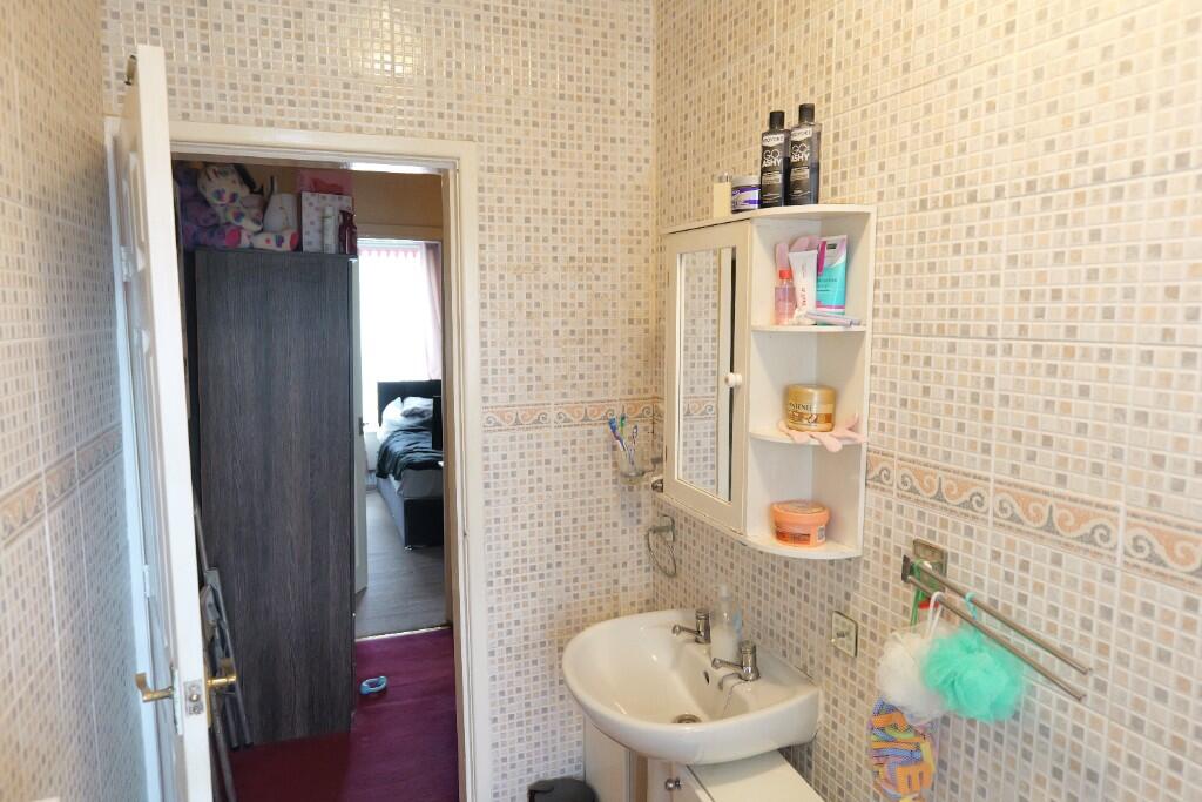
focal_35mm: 23
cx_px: 601
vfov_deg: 55.1
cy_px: 401
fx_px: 768
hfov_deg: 76.1
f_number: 3.7
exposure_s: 1/25
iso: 6400
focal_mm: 23
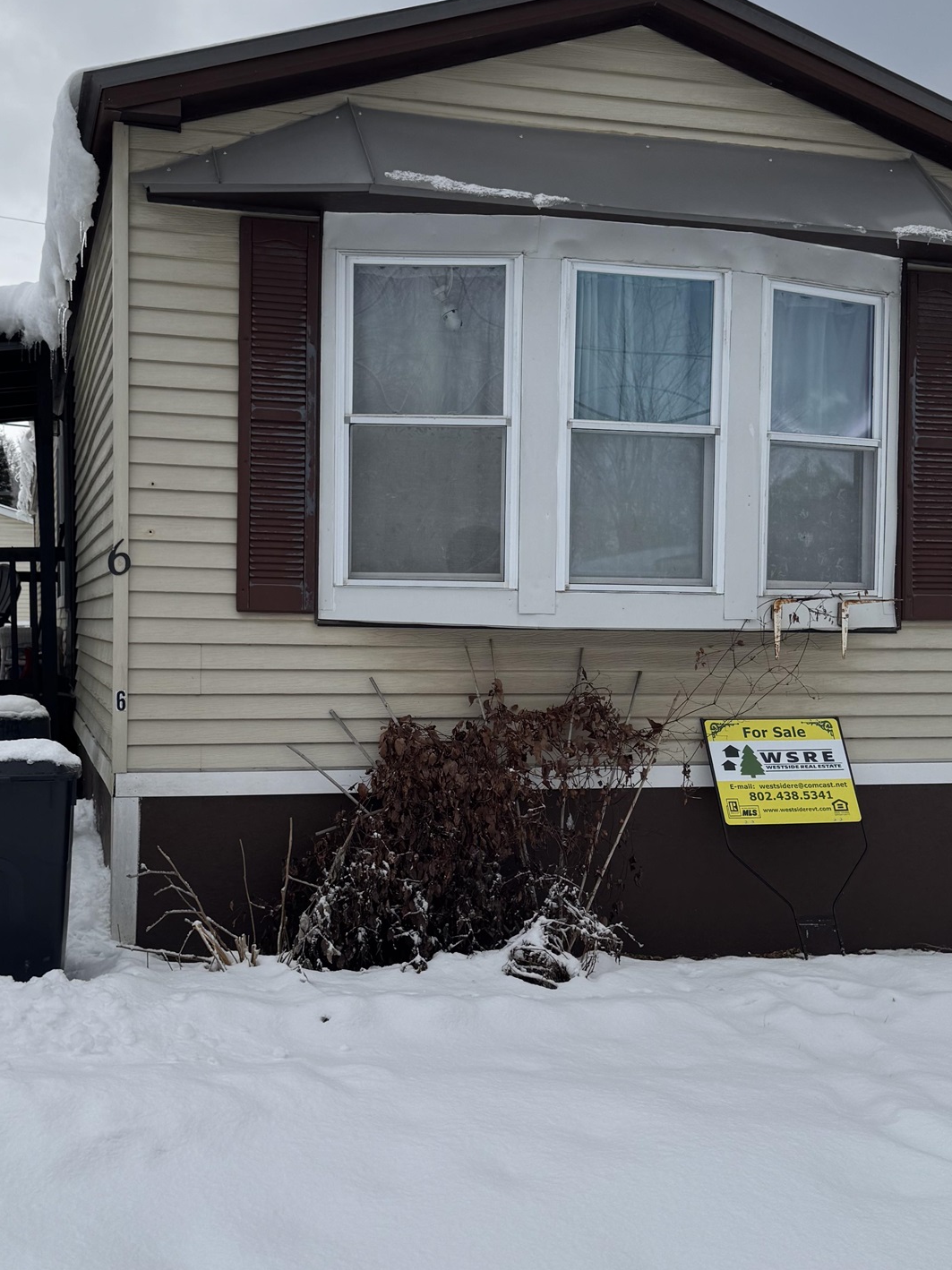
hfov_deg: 36.7
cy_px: 664
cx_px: 399
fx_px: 1431
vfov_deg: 47.9
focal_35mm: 39
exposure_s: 1/3802
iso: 80
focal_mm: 6.76
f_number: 1.78
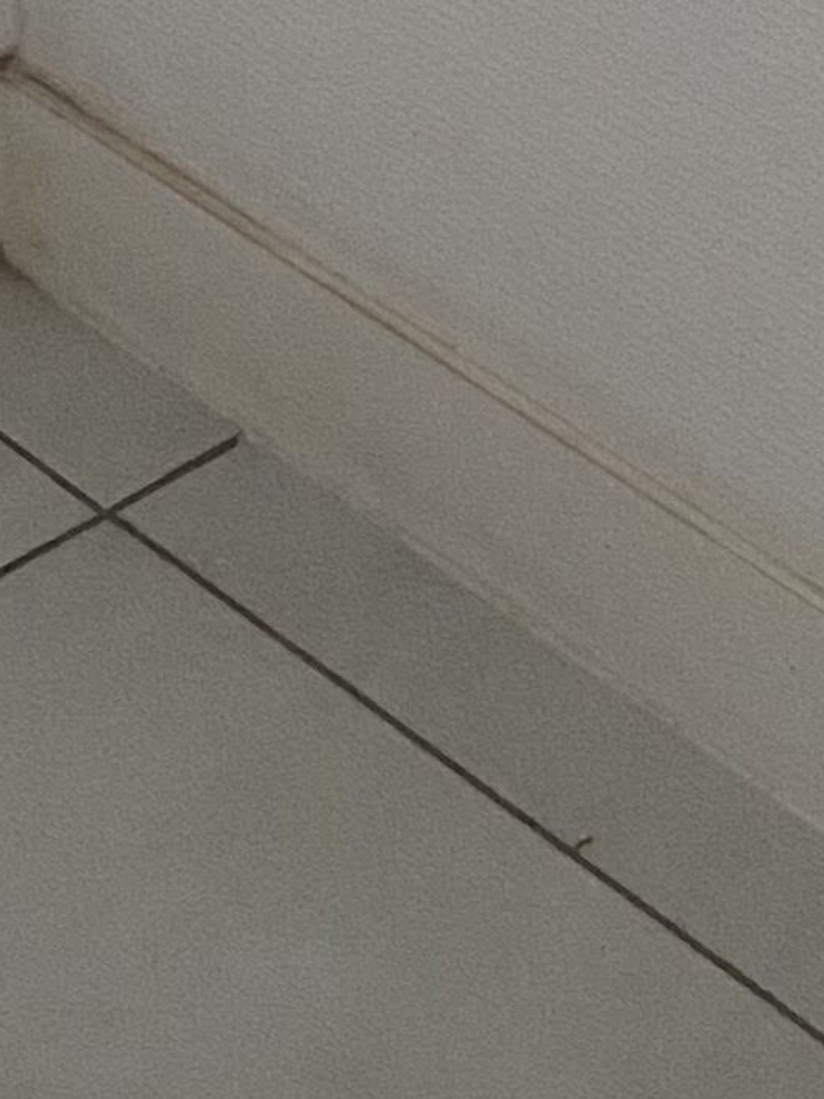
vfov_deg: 12.5
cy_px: -598
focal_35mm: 149
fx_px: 4729
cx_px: 415
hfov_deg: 10.0
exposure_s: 1/33
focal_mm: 4.25
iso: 400
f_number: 1.8
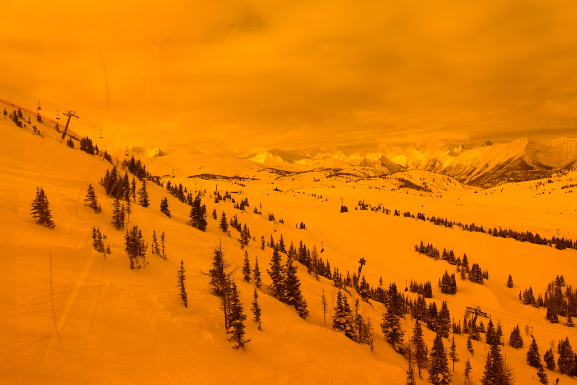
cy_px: 192
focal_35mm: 36
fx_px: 577
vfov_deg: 36.9
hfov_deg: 53.1
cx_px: 288
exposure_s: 1/500
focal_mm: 24
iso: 320
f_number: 11
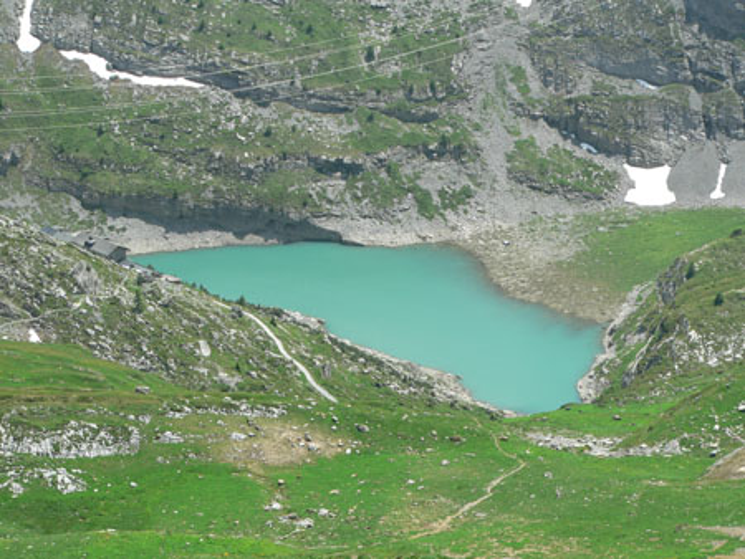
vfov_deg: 17.6
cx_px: 372
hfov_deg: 23.3
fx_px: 1809
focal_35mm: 84
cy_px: 280
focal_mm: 14.1
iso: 80
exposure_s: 1/400
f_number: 4
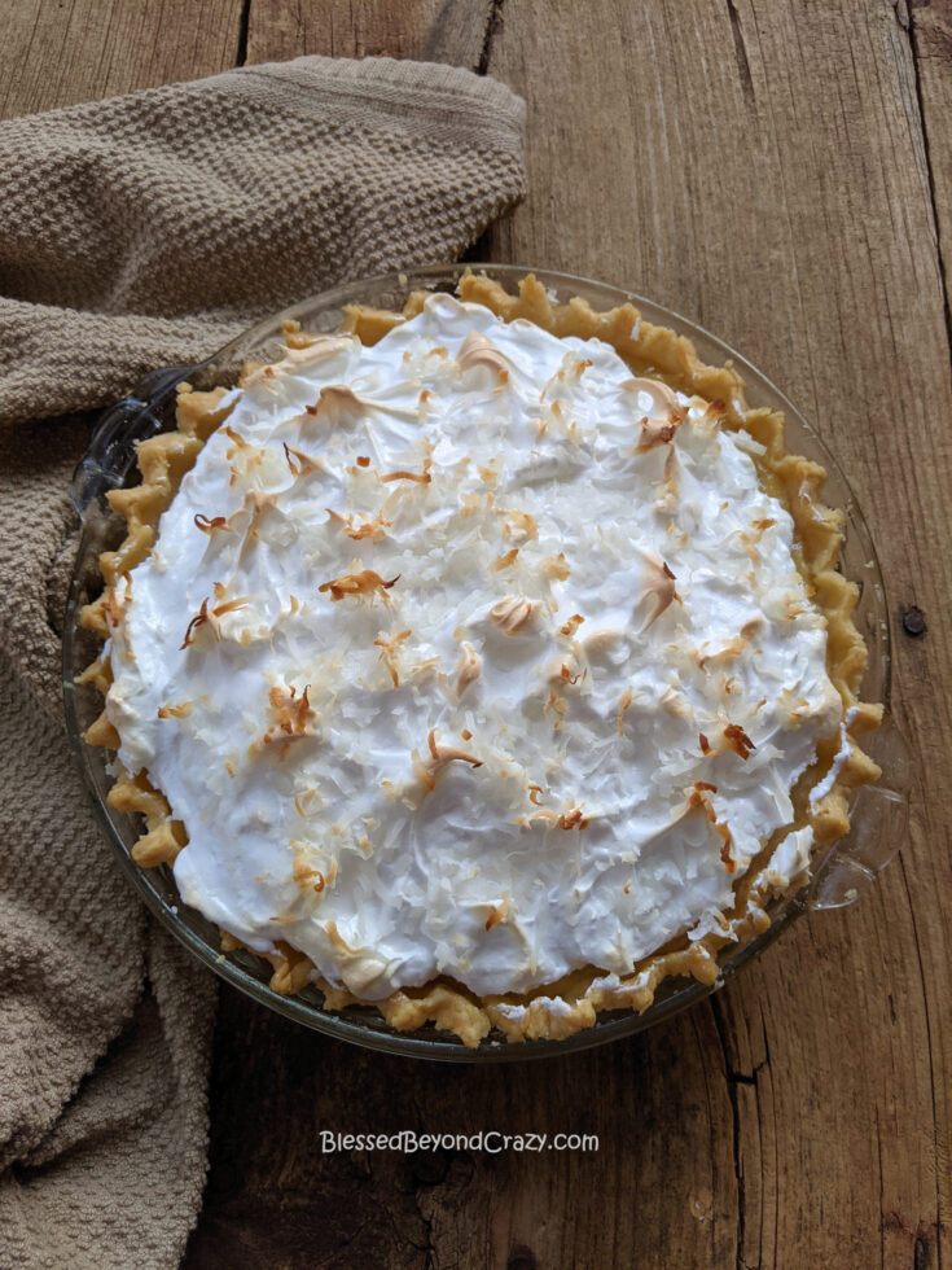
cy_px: 635
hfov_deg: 51.4
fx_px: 990
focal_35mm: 27
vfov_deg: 65.3
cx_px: 476
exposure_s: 1/279
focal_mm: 4.44
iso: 51
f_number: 1.8
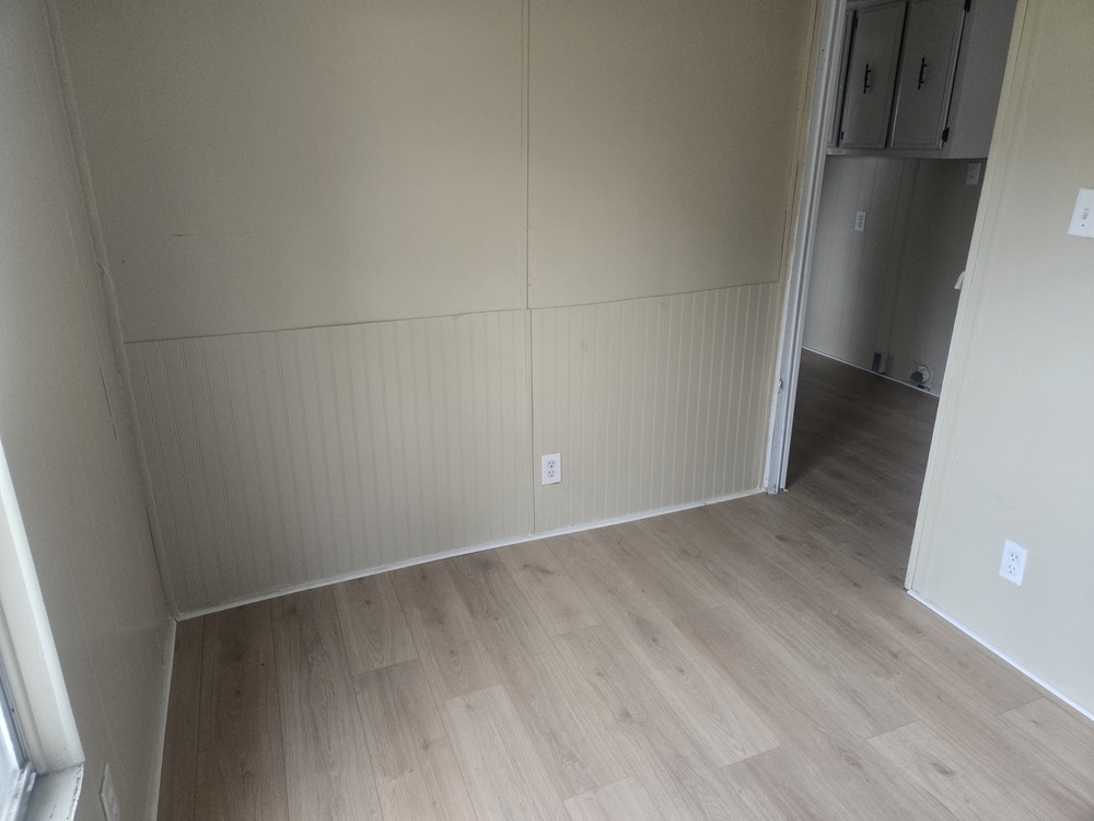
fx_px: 727
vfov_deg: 58.9
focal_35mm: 23
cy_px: 410
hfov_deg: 73.9
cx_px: 547
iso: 250
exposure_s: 1/120
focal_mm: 5.4
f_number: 1.8
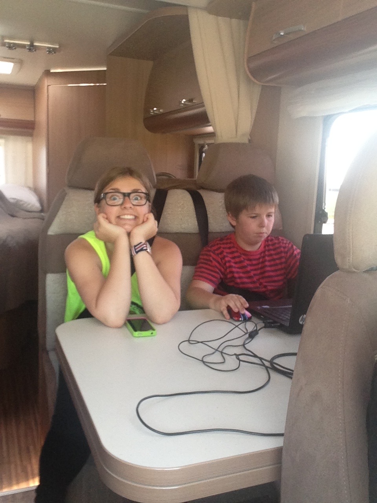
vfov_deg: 52.6
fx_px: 508
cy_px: 252
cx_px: 188
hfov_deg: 40.7
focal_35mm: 35
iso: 50
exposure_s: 1/30
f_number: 2.4
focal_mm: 2.18
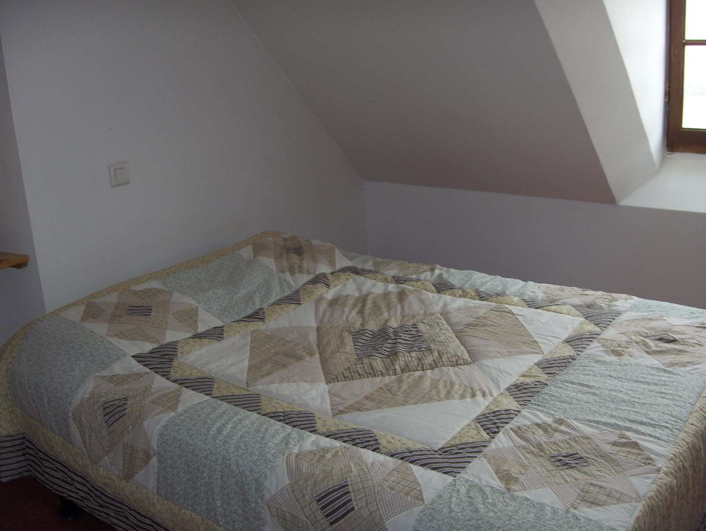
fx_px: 796
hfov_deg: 47.8
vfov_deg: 36.9
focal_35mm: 39
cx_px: 353
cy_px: 266
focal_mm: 8
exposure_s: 1/60
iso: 100
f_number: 2.8
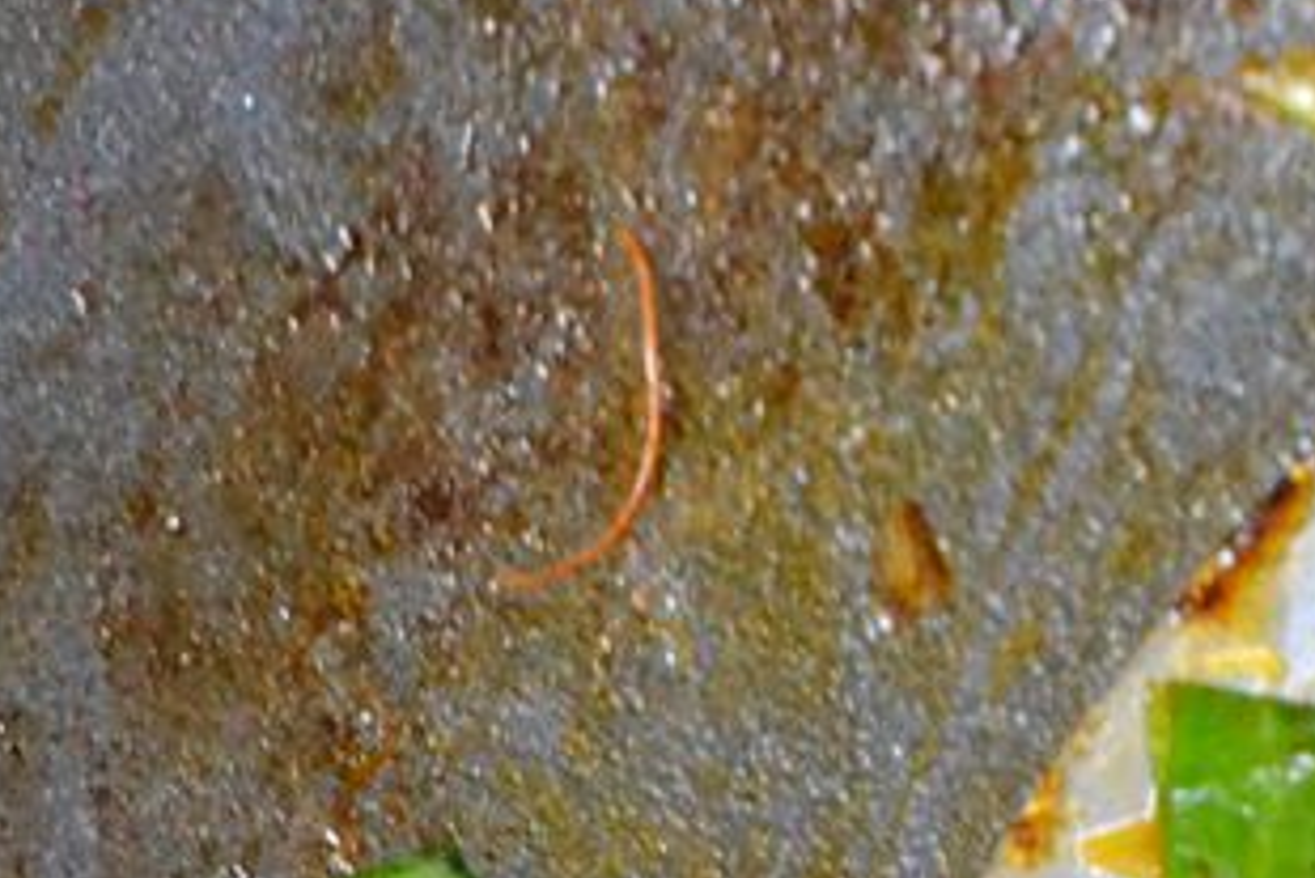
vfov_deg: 6.5
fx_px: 7689
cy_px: 840
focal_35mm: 210
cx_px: 1811
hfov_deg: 9.6
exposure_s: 1/40
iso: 3200
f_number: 4.5
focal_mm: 29
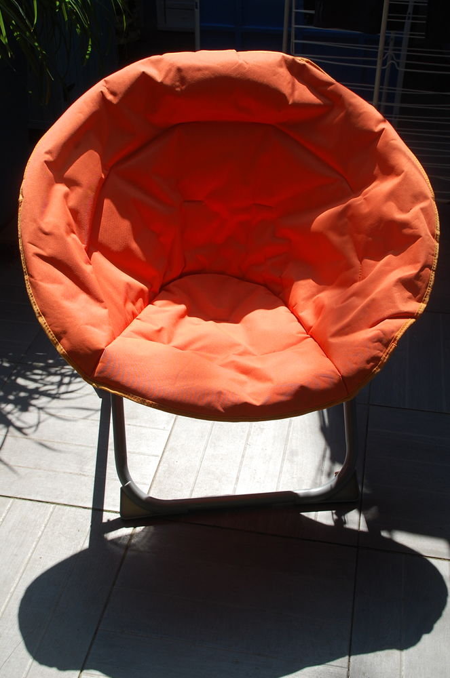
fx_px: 790
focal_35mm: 42
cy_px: 339
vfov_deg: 46.5
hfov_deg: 31.8
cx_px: 225
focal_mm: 28
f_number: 10
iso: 200
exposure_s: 1/400
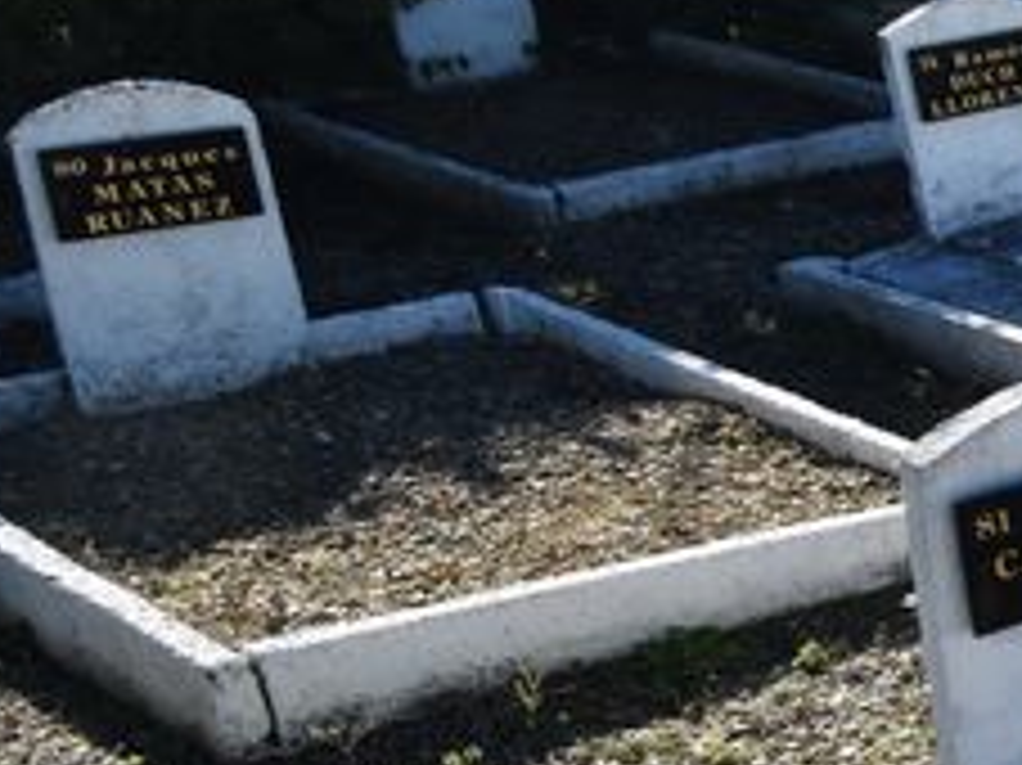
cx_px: 2292
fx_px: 2361
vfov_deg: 18.4
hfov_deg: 15.9
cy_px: 428
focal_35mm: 80
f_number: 9
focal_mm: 12
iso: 200
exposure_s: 1/320
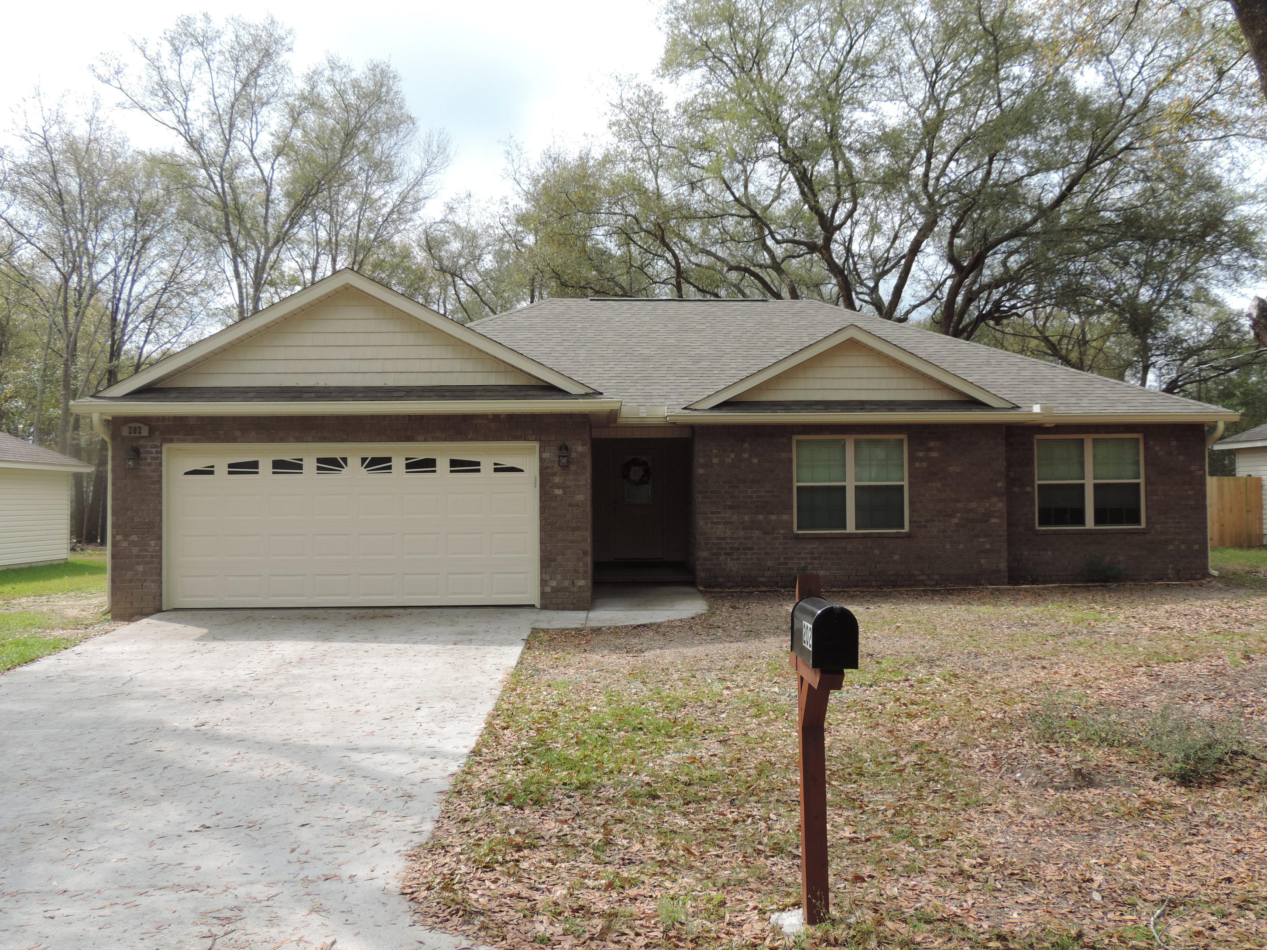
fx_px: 1135
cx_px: 635
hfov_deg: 58.4
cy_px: 467
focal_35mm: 31
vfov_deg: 45.4
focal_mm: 5.3
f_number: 3.1
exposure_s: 1/500
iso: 80
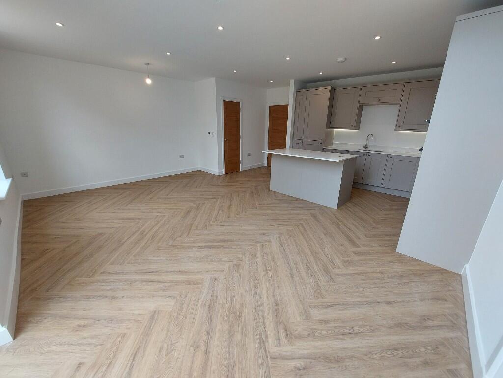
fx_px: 189
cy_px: 189
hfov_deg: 106.2
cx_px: 252
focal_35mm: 13
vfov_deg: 89.9
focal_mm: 1.74
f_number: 2.2
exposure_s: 1/120
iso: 64
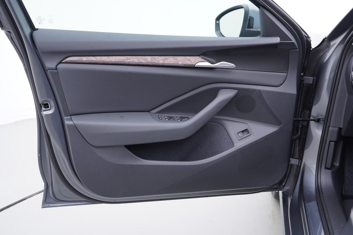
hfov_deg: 53.1
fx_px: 353
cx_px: 176
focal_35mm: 36
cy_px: 118
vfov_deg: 36.9
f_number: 2.8
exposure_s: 1/40
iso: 125
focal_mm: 24
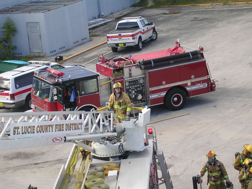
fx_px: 837
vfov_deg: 12.9
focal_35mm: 115
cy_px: 94
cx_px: 126
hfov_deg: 17.1
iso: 50
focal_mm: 17.4
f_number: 4.9
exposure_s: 1/150
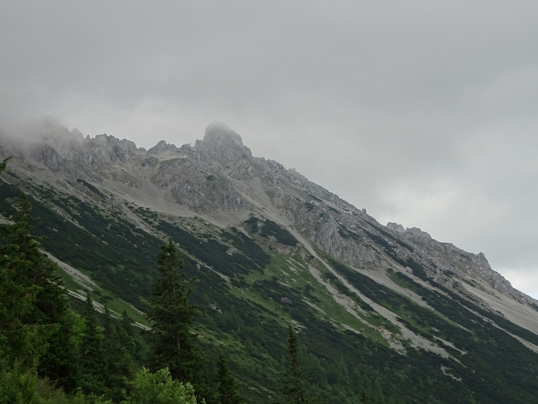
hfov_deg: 30.3
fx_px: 995
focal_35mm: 64
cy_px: 202
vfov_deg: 22.9
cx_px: 269
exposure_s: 1/100
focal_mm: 10.95
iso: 80
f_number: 4.5
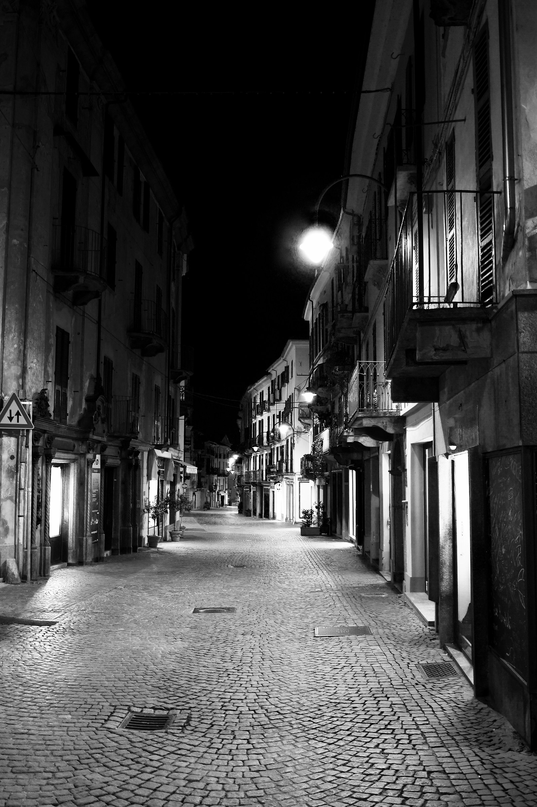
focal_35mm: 36
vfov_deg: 53.2
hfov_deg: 36.8
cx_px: 268
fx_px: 806
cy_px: 404
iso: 200
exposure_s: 1/3
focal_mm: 24
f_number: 4
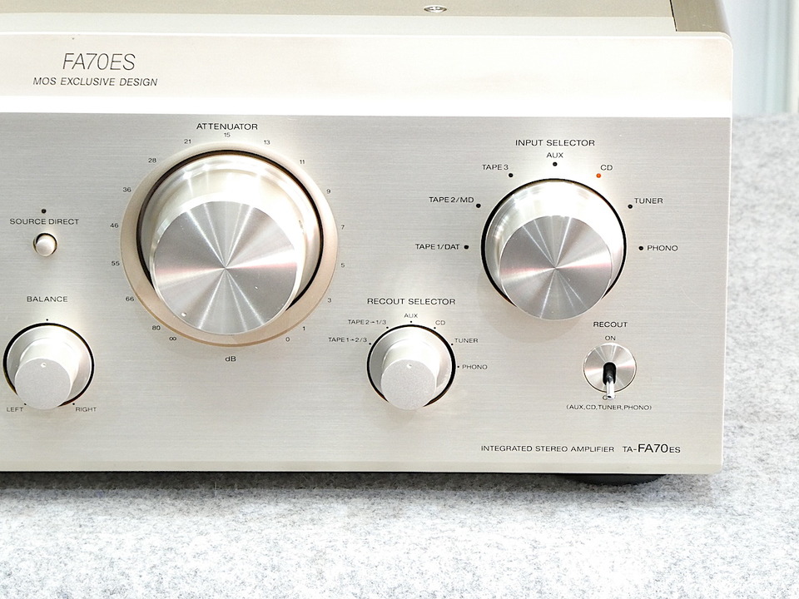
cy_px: 300
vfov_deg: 9.3
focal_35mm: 160
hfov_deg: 12.3
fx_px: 3693
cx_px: 400
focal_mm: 28.7
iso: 400
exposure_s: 1/10
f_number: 6.3
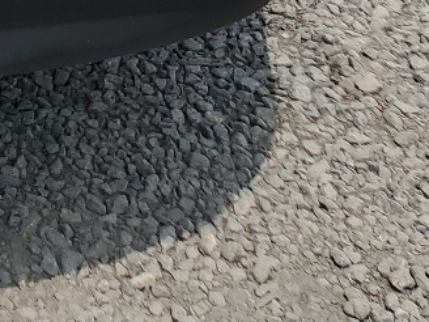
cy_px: -462
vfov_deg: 10.1
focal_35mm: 127
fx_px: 1574
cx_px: -394
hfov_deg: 13.6
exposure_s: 1/5000
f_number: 1.5
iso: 50
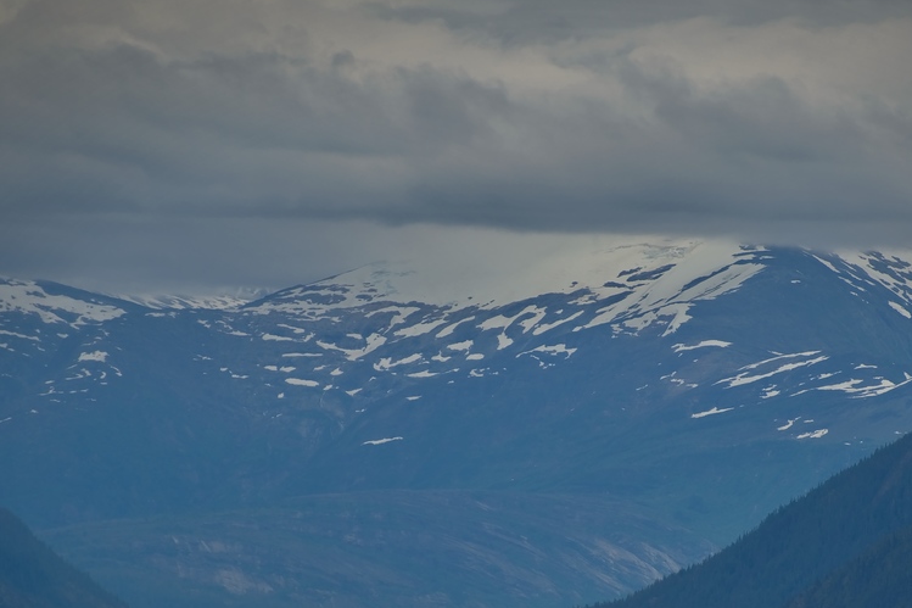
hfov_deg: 4.0
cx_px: 565
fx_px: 12992
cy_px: 451
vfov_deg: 2.7
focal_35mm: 513
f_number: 5.6
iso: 100
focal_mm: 300
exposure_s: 1/640
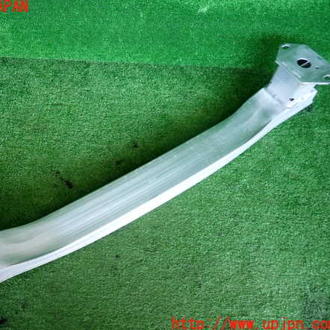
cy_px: 166
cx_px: 116
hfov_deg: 53.2
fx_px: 324
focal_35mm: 30
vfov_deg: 54.0
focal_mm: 4.5
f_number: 2
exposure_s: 1/50
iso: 200
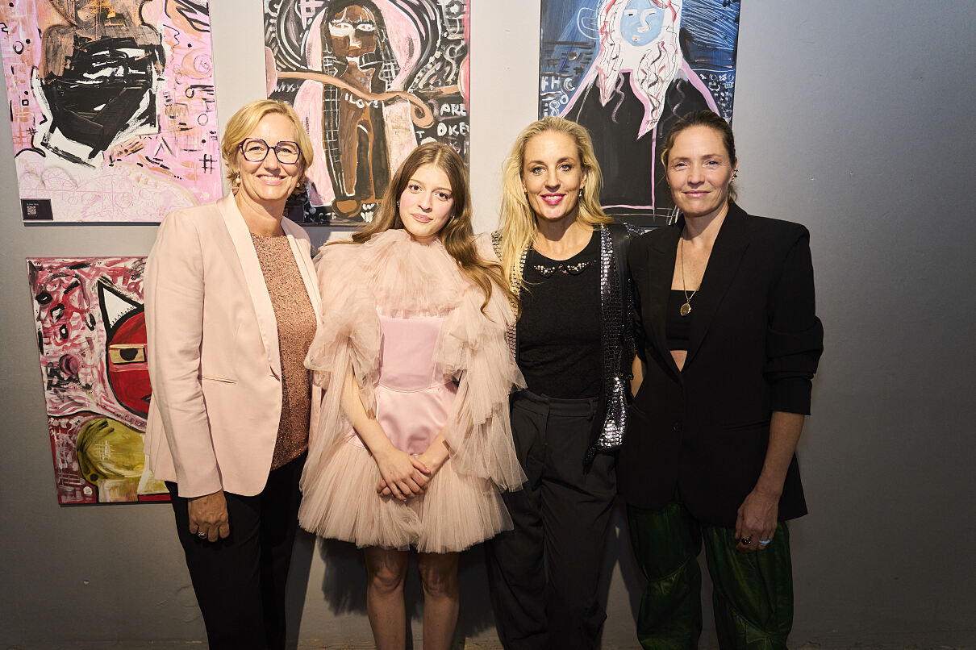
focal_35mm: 25
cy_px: 325
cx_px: 488
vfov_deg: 51.3
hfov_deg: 71.5
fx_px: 678
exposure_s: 1/500
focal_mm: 25
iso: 2500
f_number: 3.5
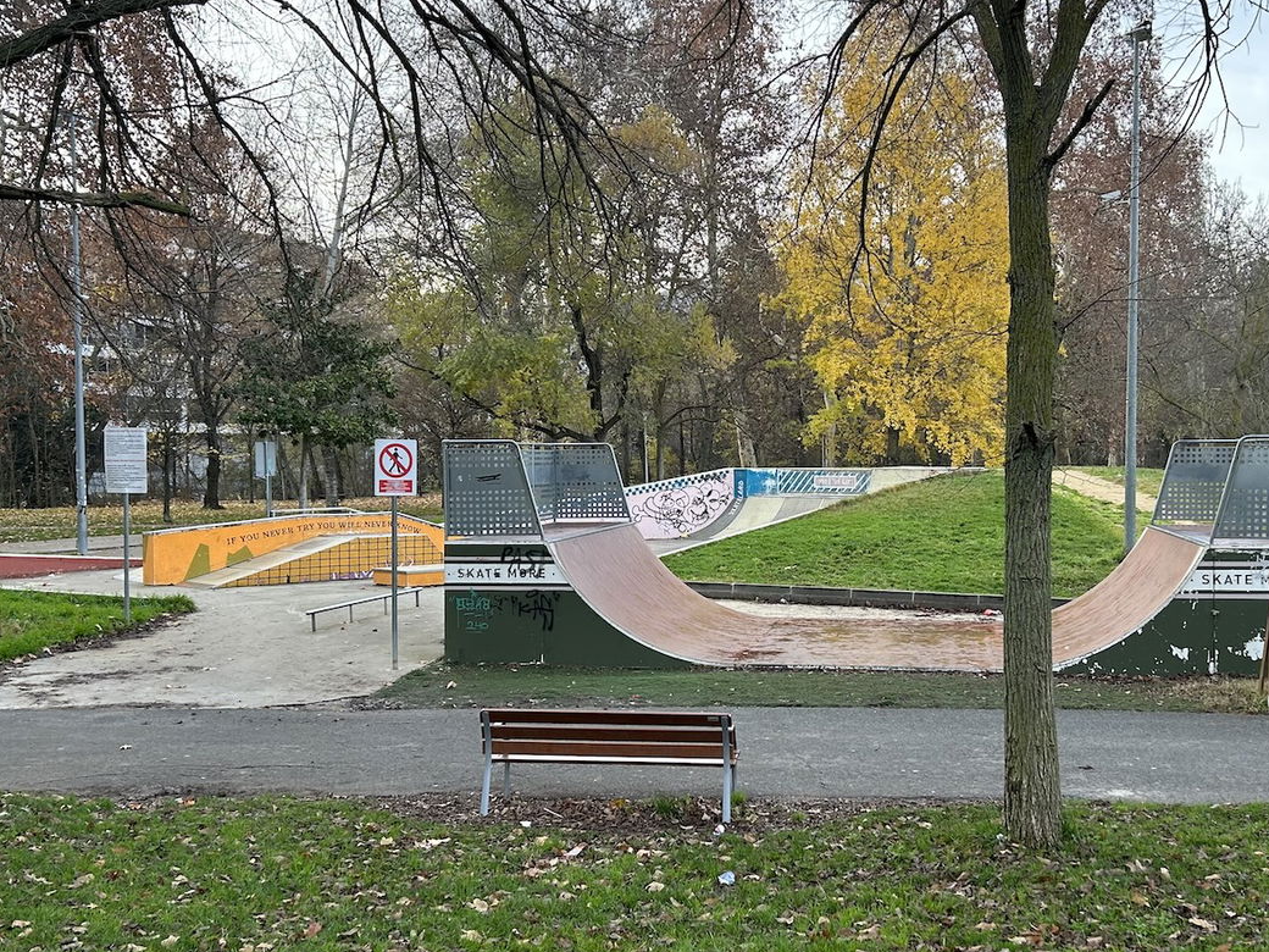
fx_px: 1466
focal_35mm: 40
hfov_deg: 46.6
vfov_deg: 36.0
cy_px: 488
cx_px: 739
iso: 50
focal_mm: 5.7
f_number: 1.5
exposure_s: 1/399
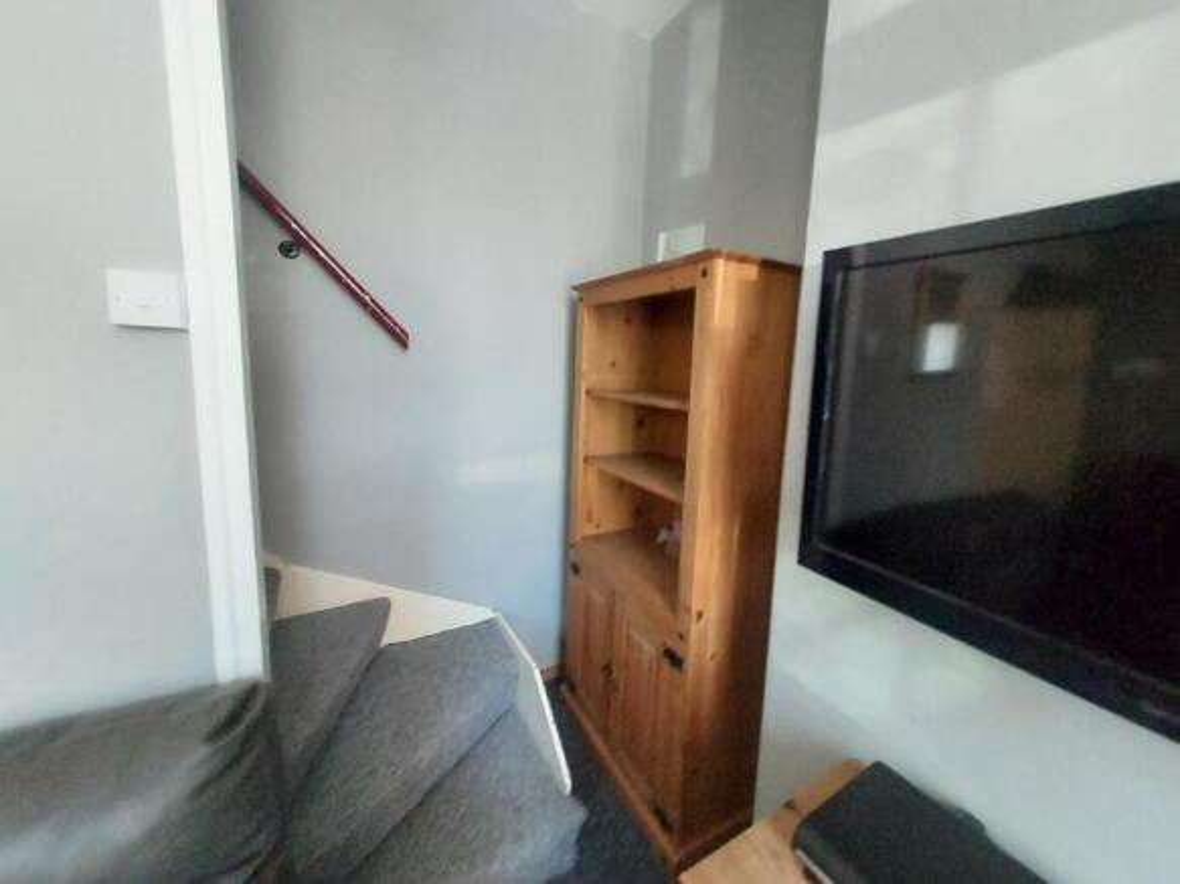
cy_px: 442
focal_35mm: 13
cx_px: 590
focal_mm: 1.42
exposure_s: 1/30
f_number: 2.2
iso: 320
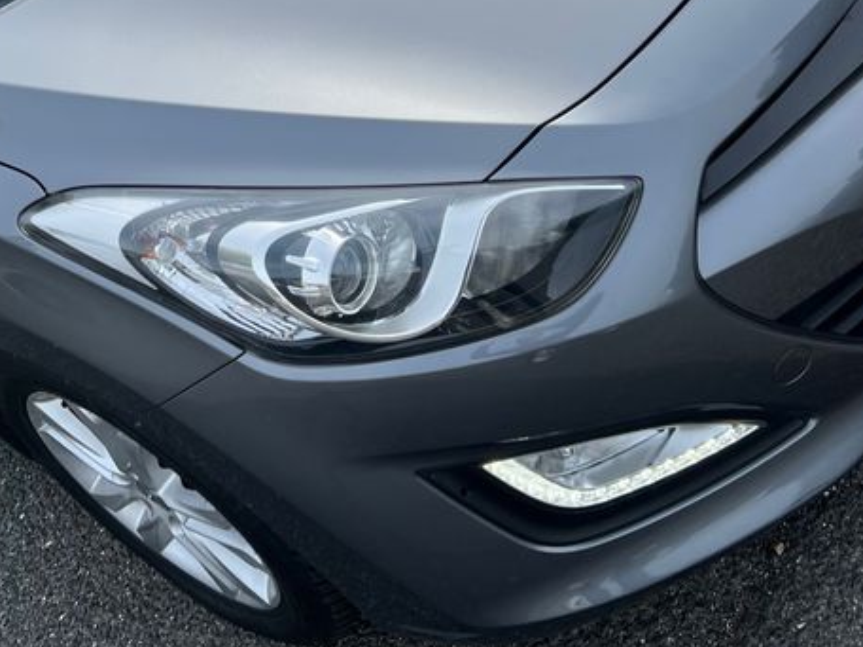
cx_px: 233
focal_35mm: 57
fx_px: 1421
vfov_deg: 24.5
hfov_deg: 33.2
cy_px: 0
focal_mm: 5.7
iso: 50
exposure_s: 1/2165
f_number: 1.5
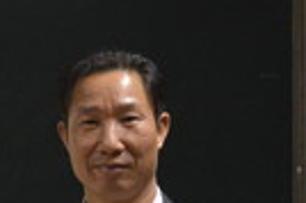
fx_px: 1774
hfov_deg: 9.6
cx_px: -142
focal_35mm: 209
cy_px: 157
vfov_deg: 6.5
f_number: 4.2
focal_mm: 26
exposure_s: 1/15
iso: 500
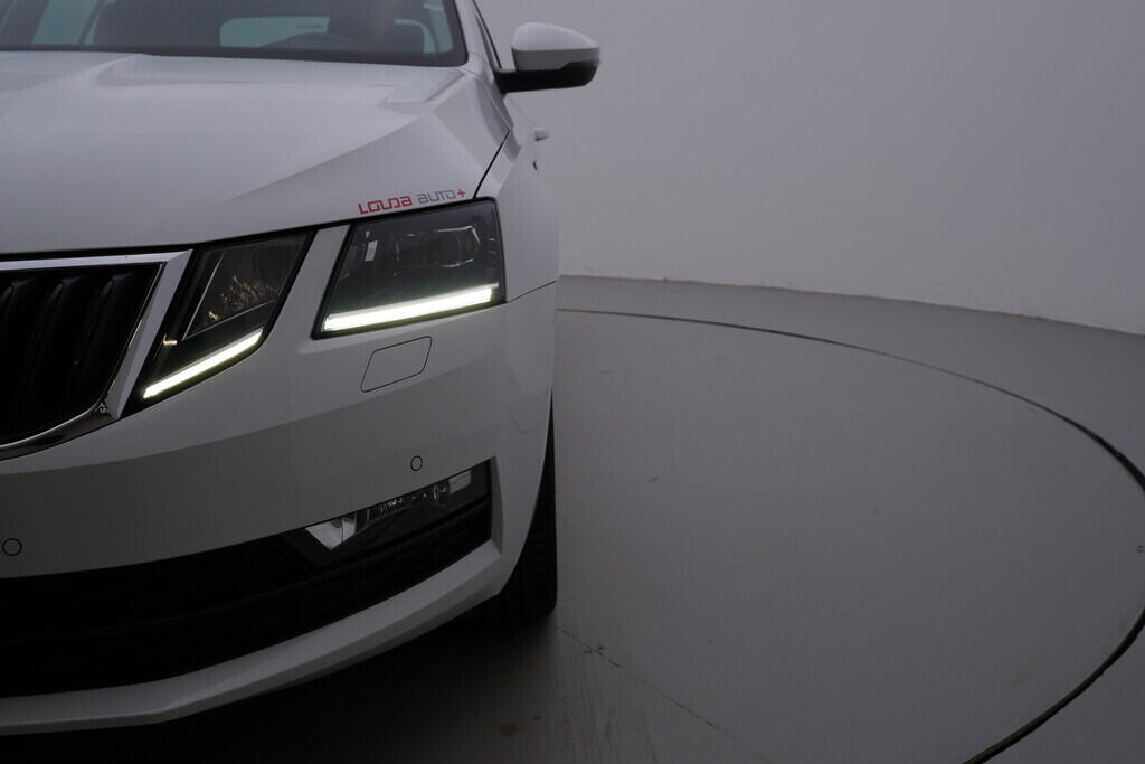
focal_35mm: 36
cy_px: 382
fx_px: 1145
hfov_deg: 53.1
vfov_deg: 36.9
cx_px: 572
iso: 125
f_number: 5.6
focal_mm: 24
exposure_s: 1/160
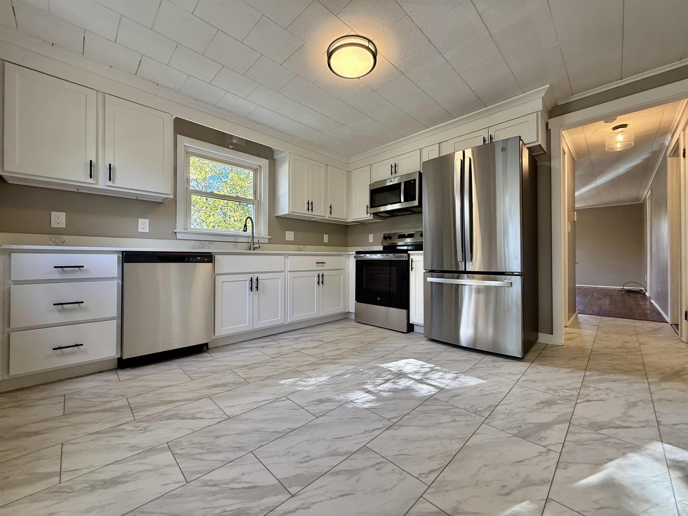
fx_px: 278
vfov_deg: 85.7
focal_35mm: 14
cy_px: 258
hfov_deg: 102.1
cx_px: 344
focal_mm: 2.22
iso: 200
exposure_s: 1/120
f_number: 2.2
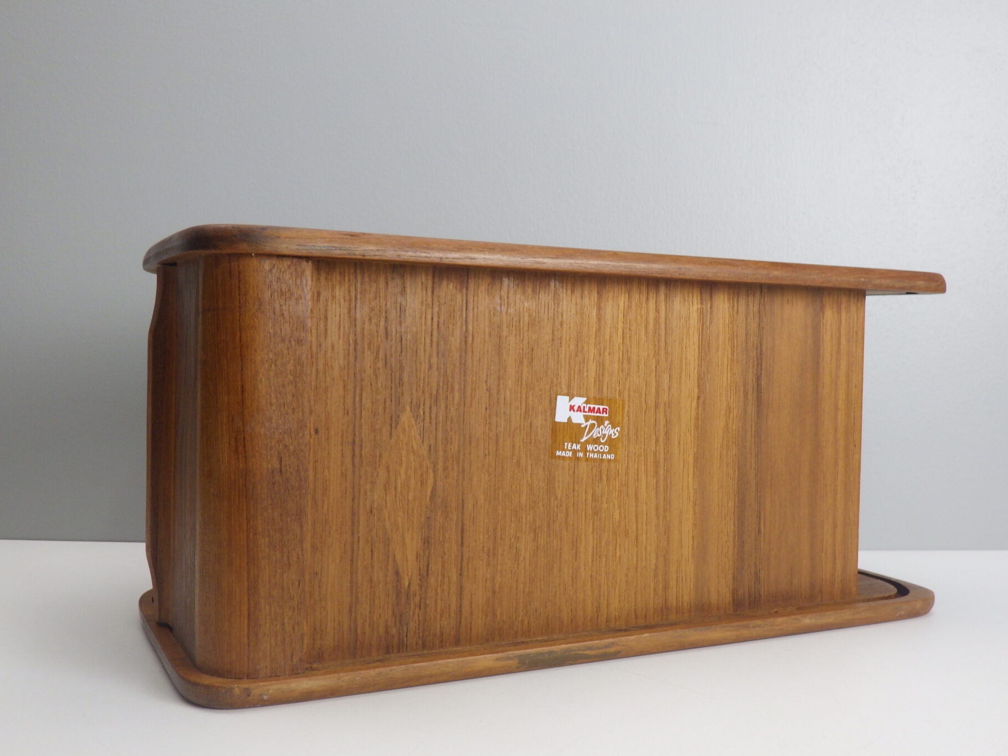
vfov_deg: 39.7
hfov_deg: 51.3
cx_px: 528
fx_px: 1048
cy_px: 367
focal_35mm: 36
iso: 125
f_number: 3.8
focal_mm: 6.1
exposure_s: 1/45
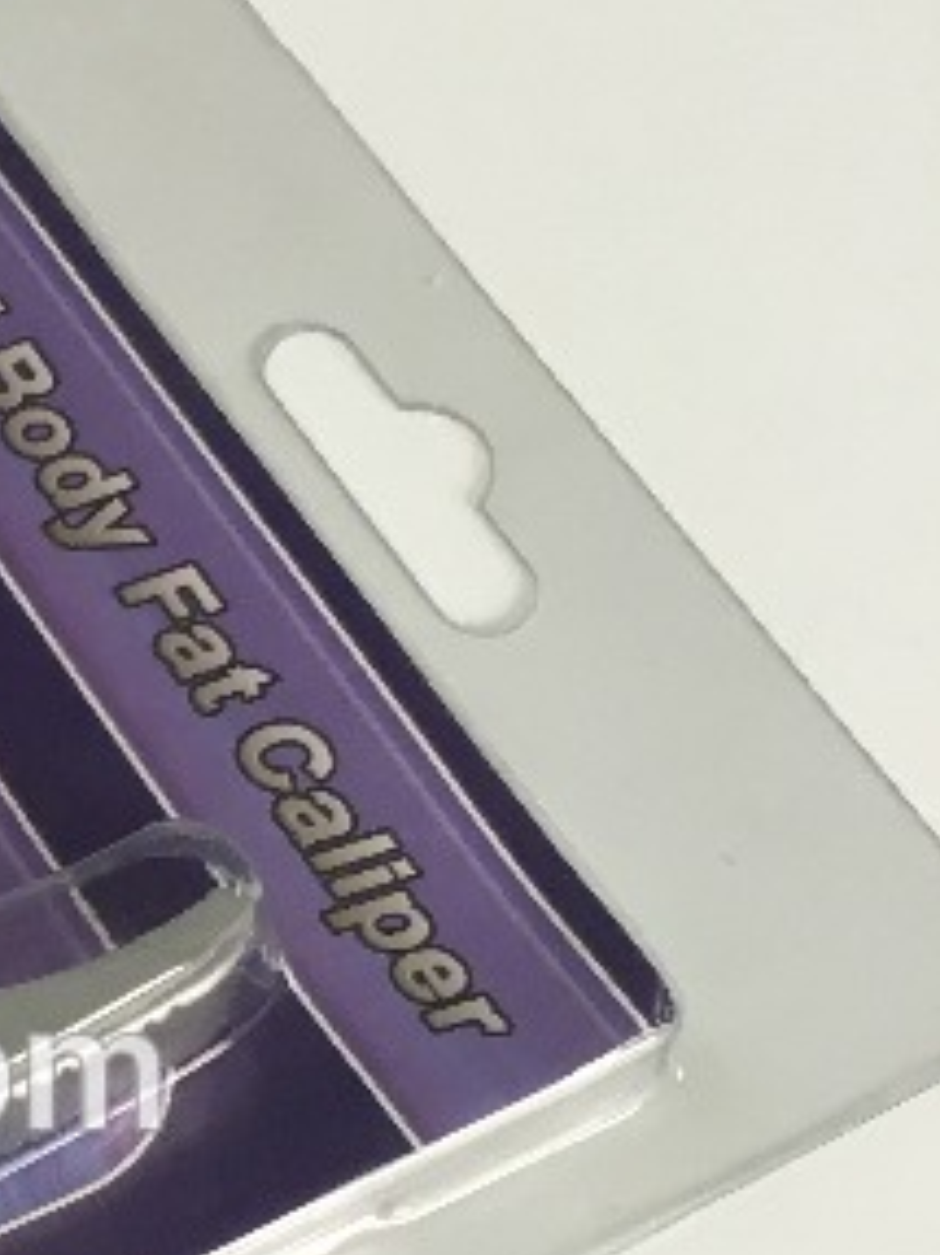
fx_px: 3660
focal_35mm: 101
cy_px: 1128
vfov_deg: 19.1
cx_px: -656
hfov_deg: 13.4
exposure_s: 1/33
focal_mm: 4.15
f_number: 2.2
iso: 40
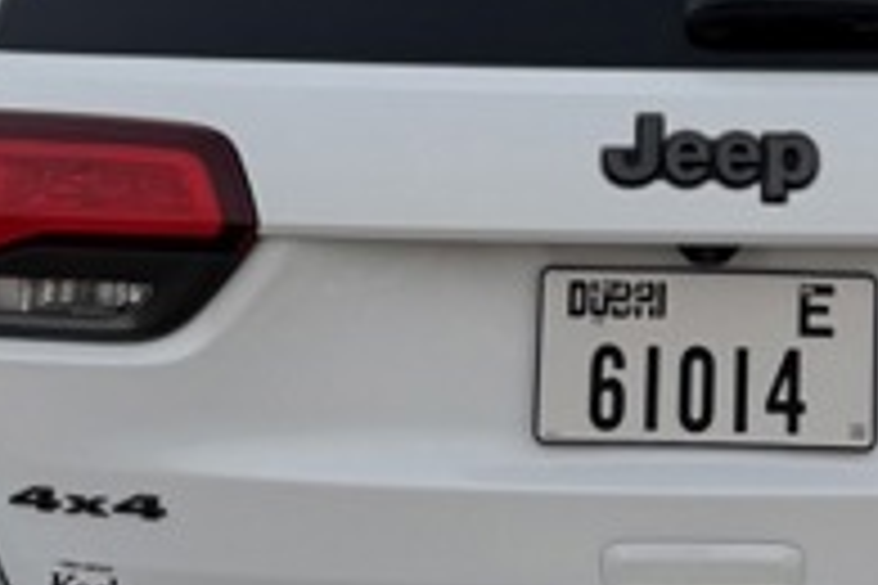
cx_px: 747
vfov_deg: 16.3
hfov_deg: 25.7
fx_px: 1878
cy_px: -274
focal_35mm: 77
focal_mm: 6.76
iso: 50
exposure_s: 1/137
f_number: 1.78
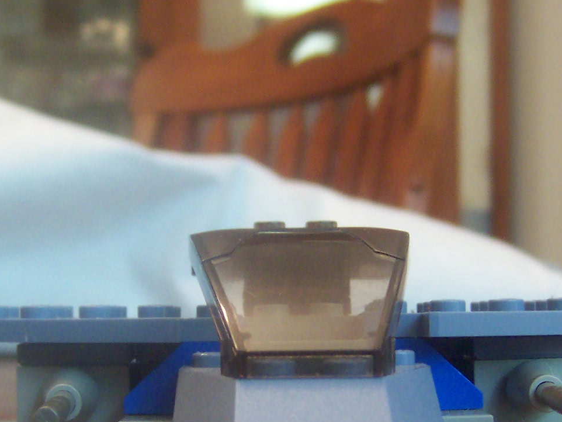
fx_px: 1283
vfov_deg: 18.6
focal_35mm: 79
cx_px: 250
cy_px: 299
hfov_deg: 24.7
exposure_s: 1/10
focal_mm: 5.5
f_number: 2.8
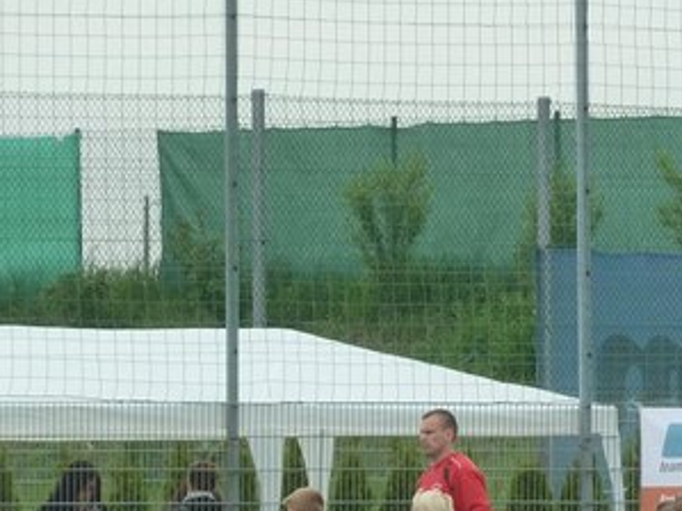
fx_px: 11994
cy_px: 405
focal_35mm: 609
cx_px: 577
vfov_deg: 2.4
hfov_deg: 3.3
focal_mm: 42.6
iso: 250
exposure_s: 1/250
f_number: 4.7
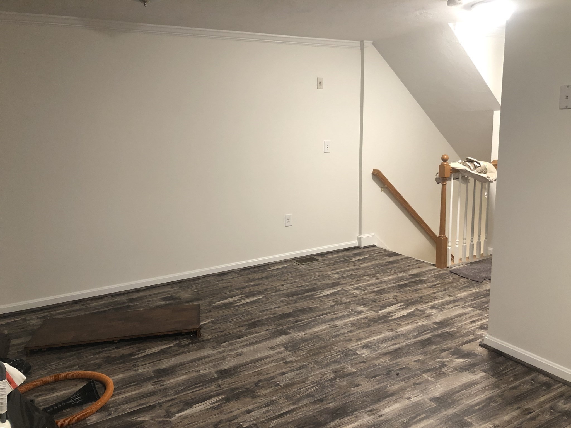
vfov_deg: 49.7
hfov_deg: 63.4
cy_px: 214
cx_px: 286
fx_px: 462
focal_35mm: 28
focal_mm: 4
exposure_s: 1/15
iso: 100
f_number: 1.8
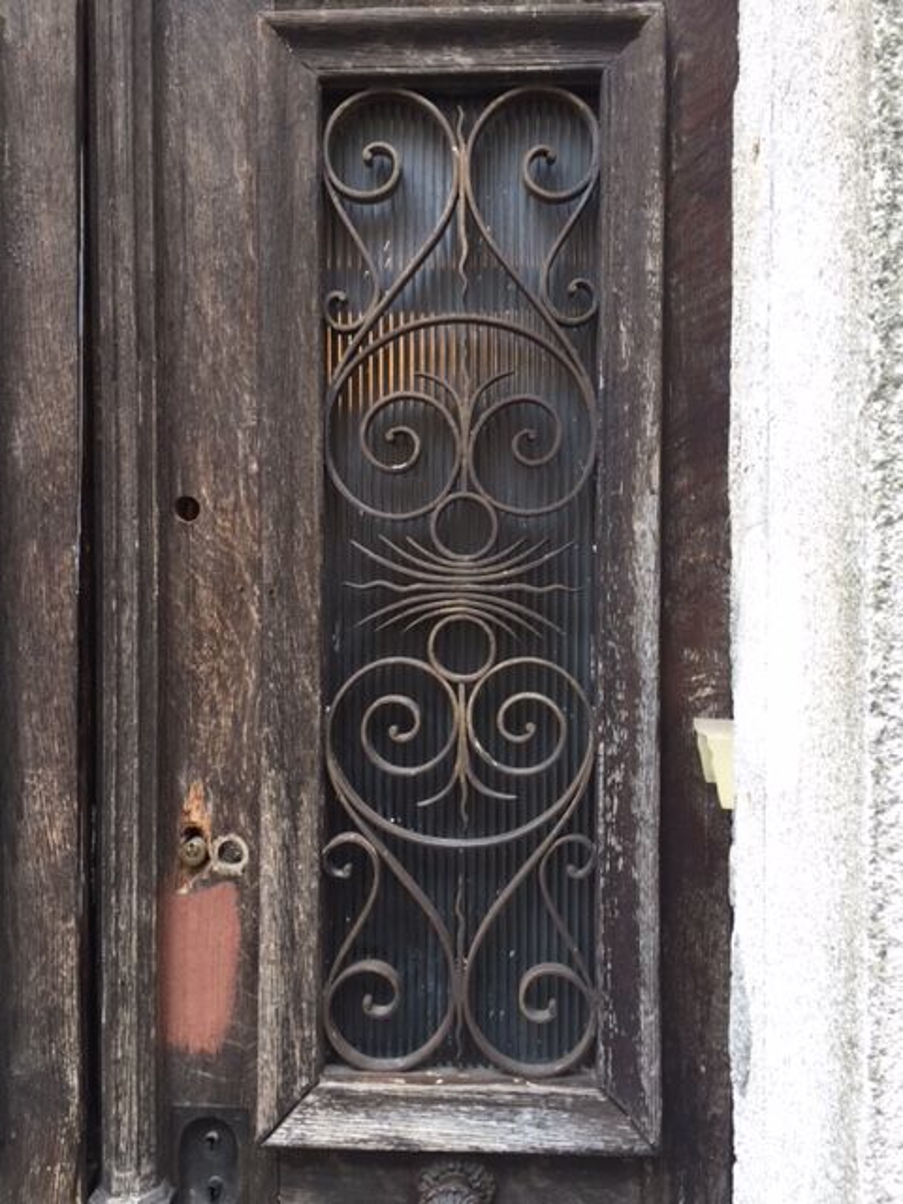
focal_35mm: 29
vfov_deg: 61.7
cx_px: 452
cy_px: 602
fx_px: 1009
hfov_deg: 48.2
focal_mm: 4.15
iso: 32
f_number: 2.2
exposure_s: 1/100
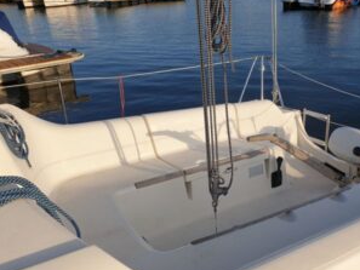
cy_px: 167
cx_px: 222
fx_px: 364
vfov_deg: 40.5
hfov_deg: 52.1
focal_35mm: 35
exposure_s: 1/1572
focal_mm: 4.3
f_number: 2.4
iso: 50
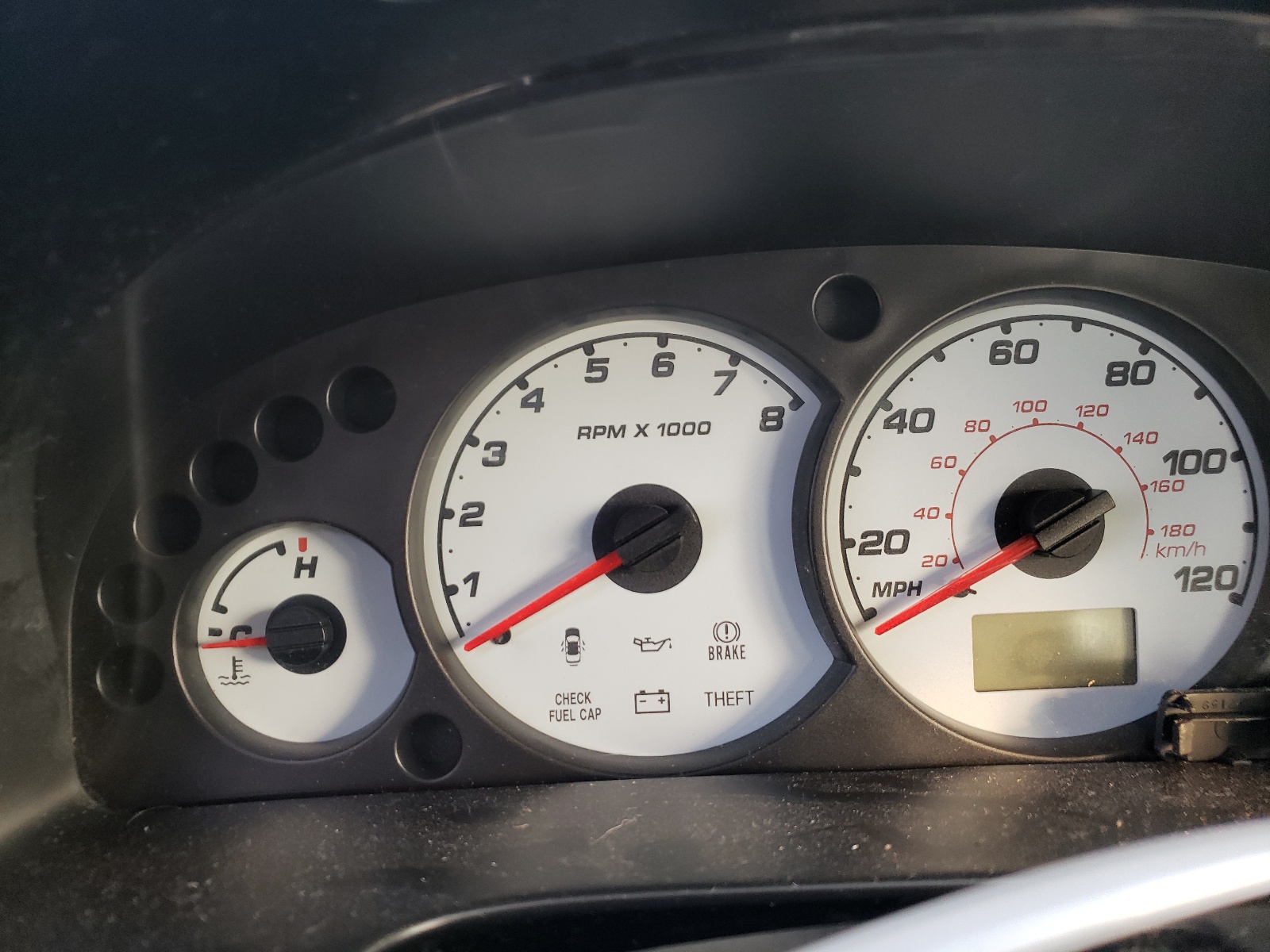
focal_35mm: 26
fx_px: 954
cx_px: 635
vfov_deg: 53.1
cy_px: 476
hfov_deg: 67.3
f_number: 1.5
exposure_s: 1/120
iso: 73
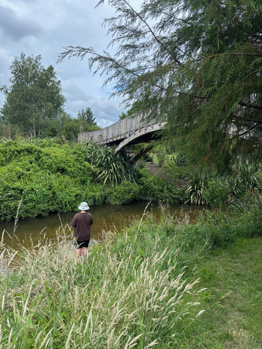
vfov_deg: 67.3
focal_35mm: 26
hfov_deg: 53.1
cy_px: 174
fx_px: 262
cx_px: 131
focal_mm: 5.96
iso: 50
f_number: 1.6
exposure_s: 1/1139
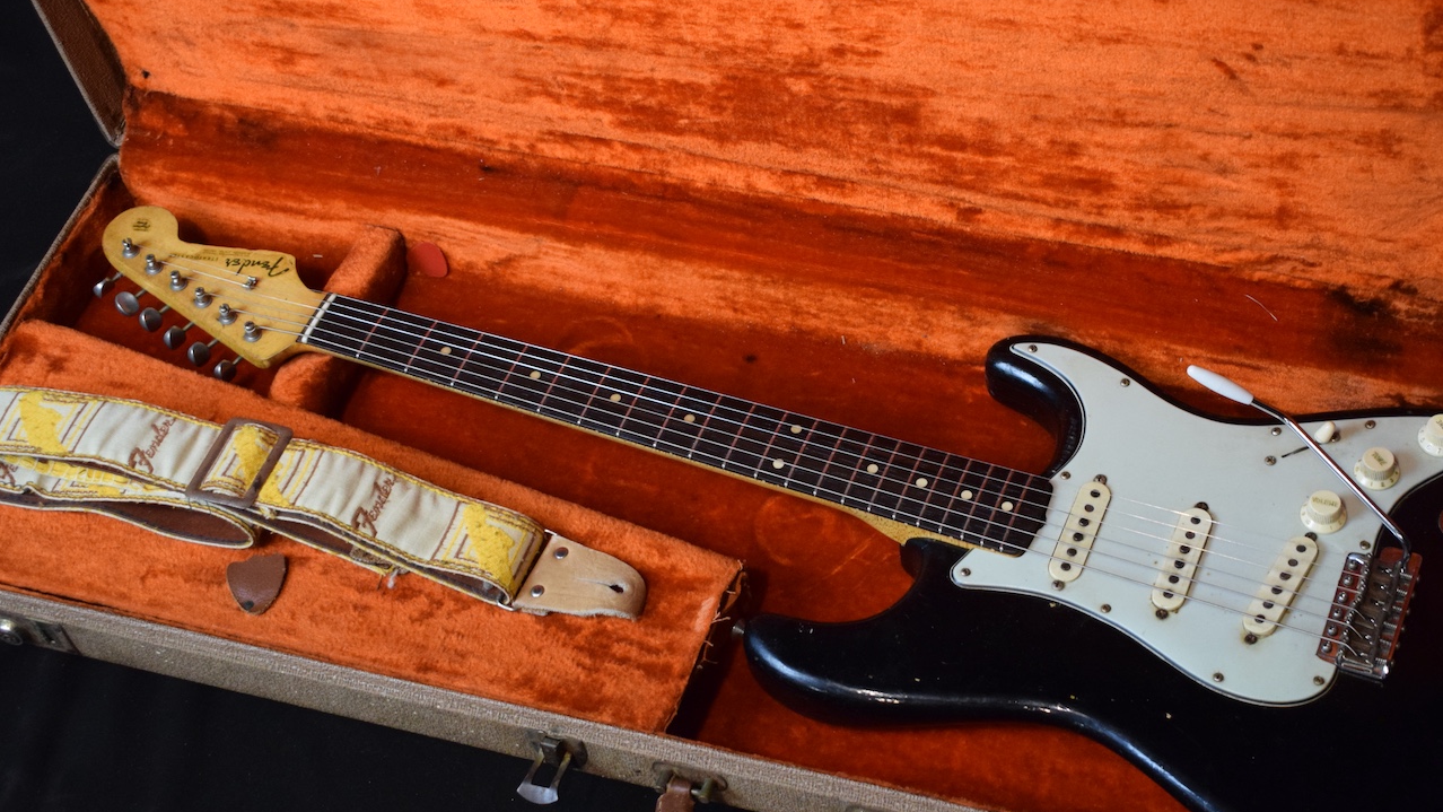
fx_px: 2258
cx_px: 829
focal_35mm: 59
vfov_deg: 20.4
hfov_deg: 35.4
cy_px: 408
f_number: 4.5
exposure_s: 1/60
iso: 2000
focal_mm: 32
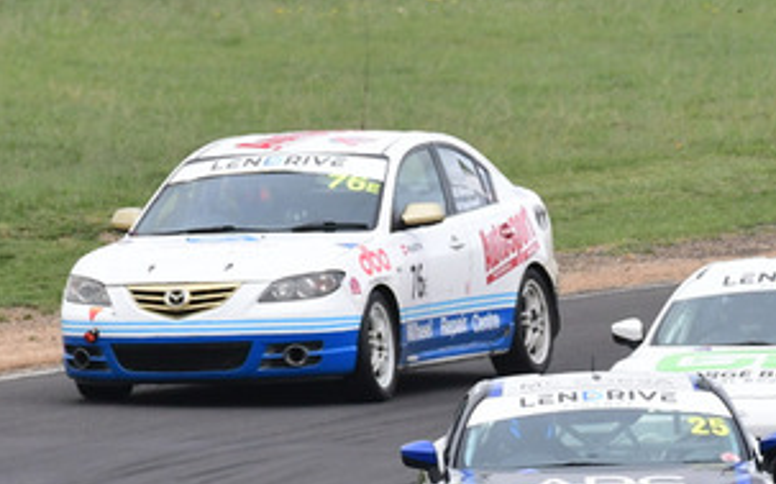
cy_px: 287
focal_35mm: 2021
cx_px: 528
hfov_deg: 1.0
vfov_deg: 0.6
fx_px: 42717
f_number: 11
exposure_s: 1/640
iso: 800
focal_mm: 500
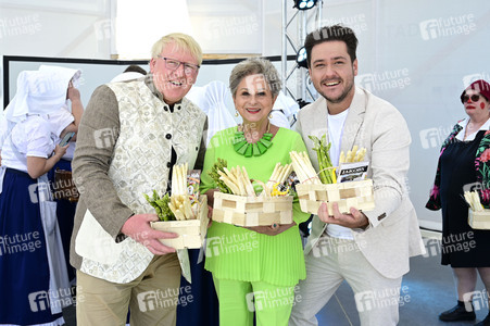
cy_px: 163
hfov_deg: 55.8
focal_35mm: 34
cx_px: 245
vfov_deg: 38.8
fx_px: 462
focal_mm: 34
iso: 100
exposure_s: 1/200
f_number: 5
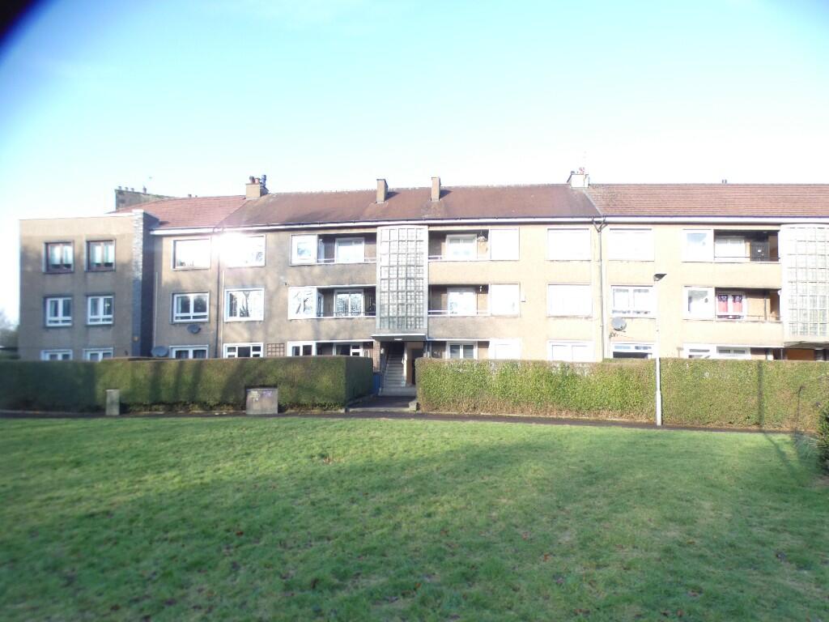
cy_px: 311
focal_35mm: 20
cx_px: 414
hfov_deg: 81.7
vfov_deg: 66.0
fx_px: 479
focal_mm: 3.6
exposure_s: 1/160
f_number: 2.8
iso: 80
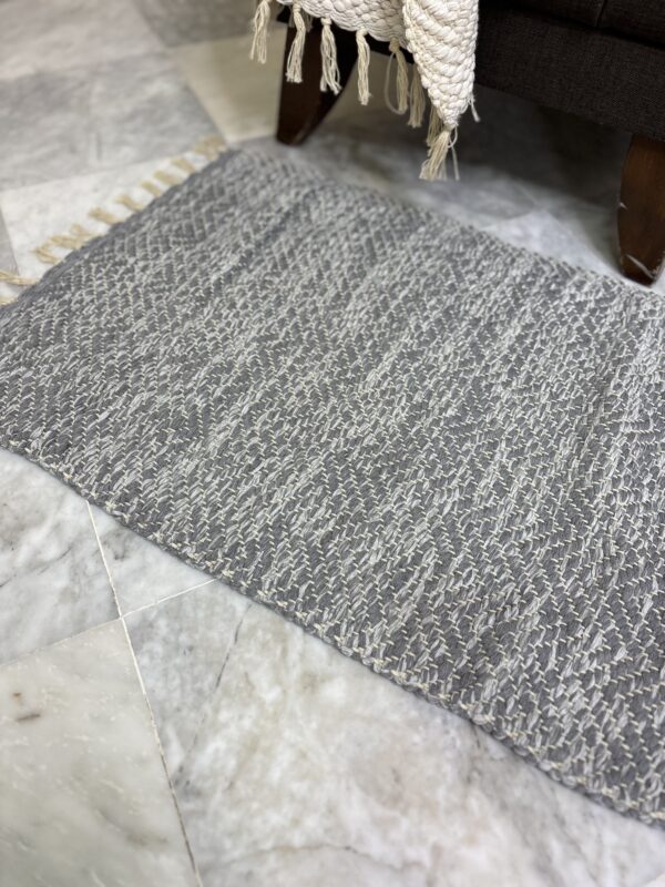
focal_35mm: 26
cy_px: 444
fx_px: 666
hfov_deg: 53.1
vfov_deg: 67.3
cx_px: 332
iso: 100
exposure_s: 1/100
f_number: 1.6
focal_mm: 5.96
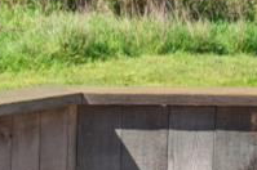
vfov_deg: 5.0
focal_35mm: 272
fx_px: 1939
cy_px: 68
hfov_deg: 6.9
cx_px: -497
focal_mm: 36
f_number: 8
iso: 200
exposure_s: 1/800
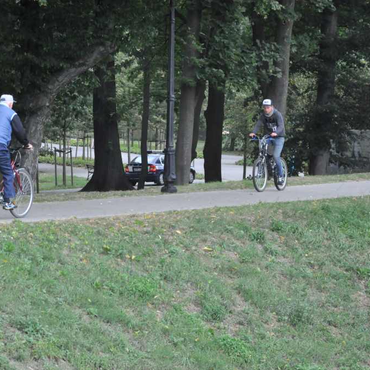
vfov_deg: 8.6
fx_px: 2451
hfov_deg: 8.6
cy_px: 186
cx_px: 120
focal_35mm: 203
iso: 2000
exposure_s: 1/800
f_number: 7.1
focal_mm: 105
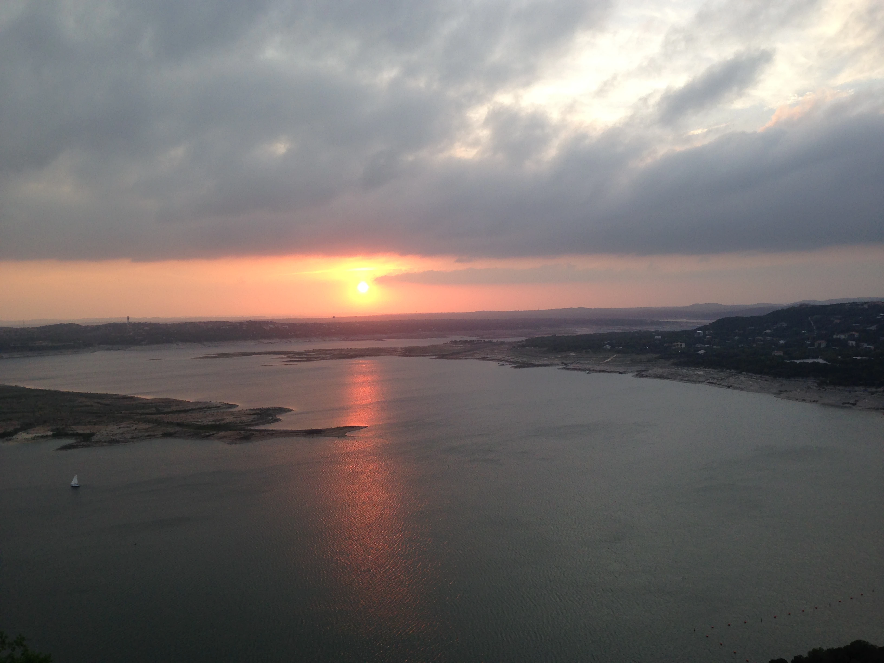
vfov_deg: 42.9
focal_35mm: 33
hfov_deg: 55.4
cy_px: 332
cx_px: 442
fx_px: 843
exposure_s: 1/232
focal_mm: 4.12
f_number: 2.4
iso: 50
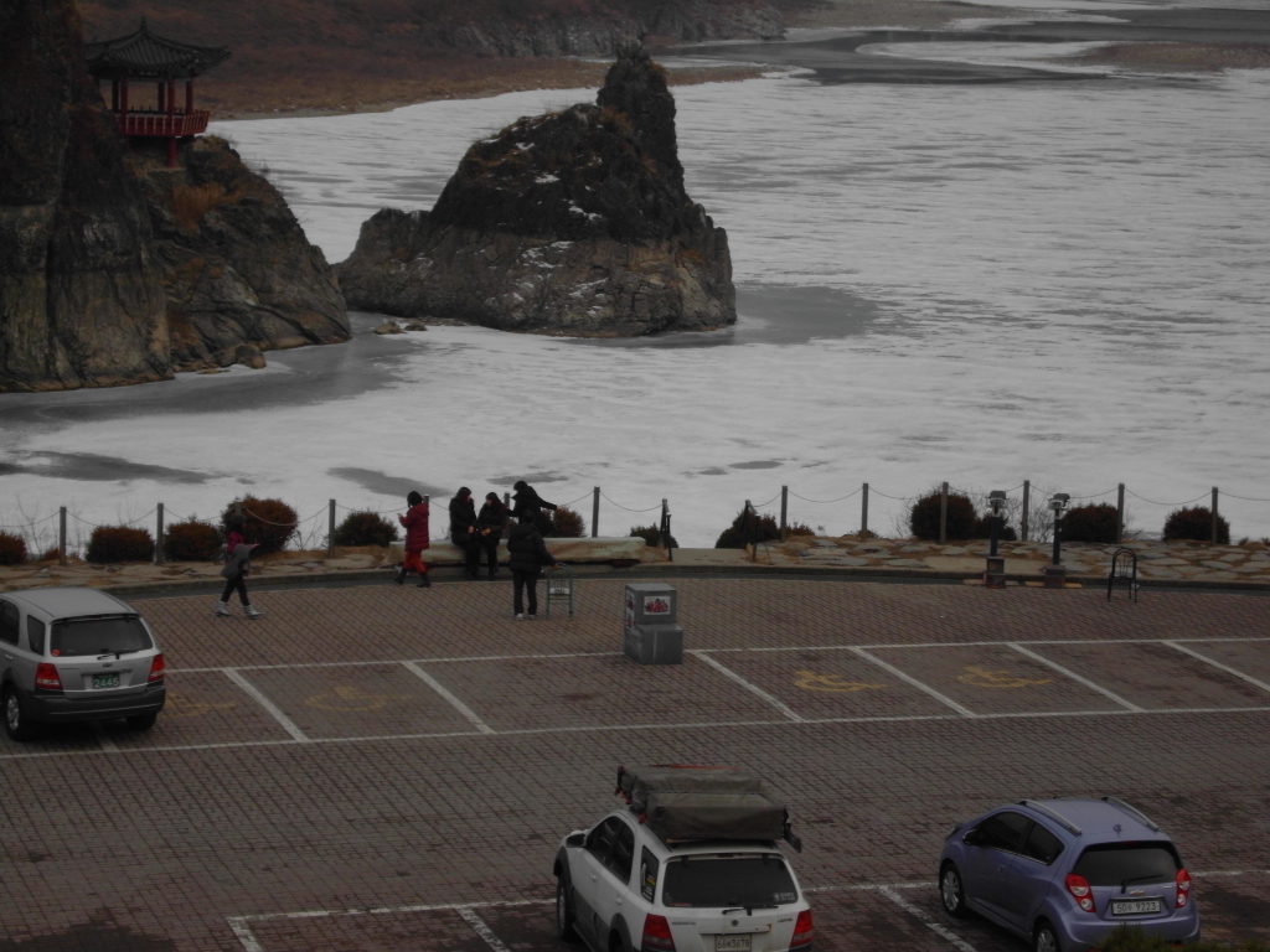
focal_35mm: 102
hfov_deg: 19.3
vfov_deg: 14.5
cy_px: 476
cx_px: 635
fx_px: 3742
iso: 80
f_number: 5.9
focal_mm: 21.6
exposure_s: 1/200
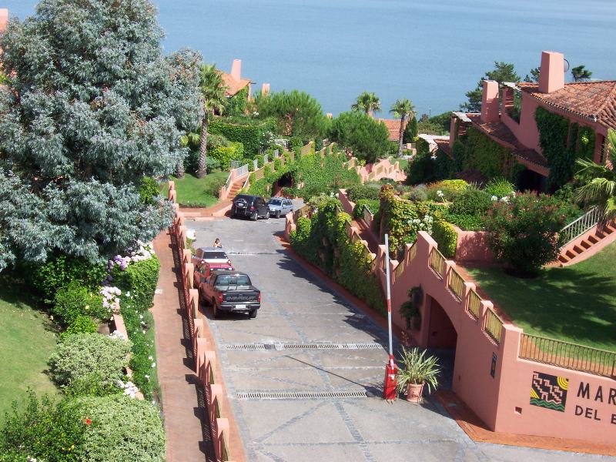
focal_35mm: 65
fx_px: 1157
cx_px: 308
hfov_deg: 29.8
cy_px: 231
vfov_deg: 22.6
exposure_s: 1/227
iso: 80
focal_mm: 10.8
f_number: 6.8
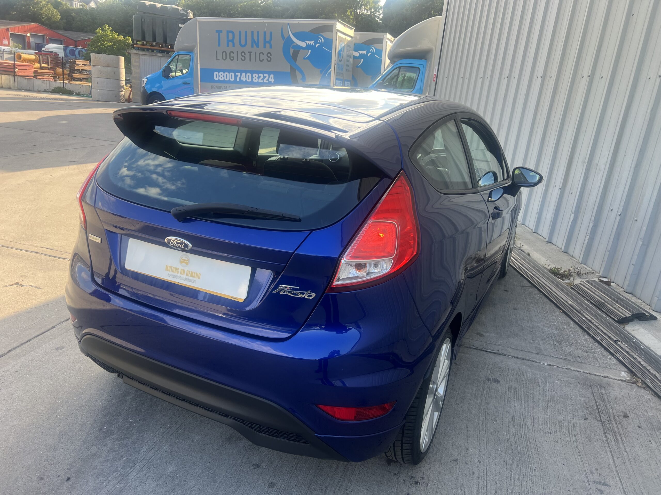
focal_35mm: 26
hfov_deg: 67.3
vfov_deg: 53.1
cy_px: 248
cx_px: 330
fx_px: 496
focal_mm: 5.7
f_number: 1.5
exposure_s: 1/441
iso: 50
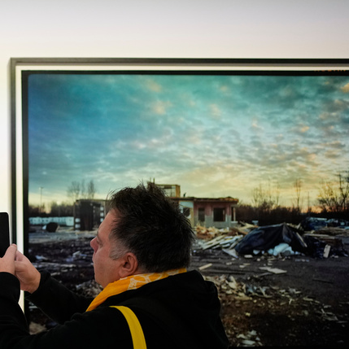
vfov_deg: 24.2
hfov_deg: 22.9
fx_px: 810
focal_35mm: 71
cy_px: 220
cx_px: -33
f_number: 1.8
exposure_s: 1/800
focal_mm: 35
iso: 2000
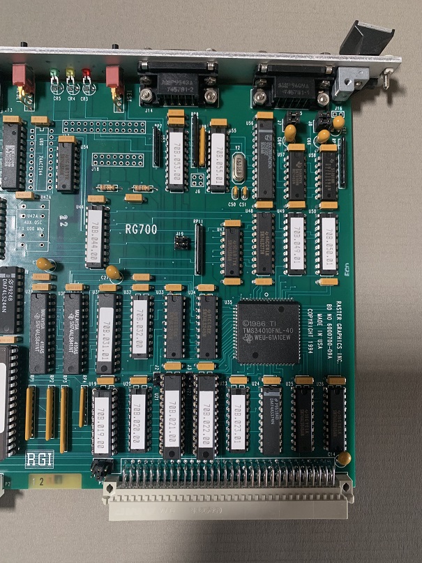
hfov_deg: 53.1
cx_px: 211
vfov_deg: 67.3
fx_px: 423
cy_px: 282
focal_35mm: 26
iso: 250
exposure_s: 1/60
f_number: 1.8
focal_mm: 4.25
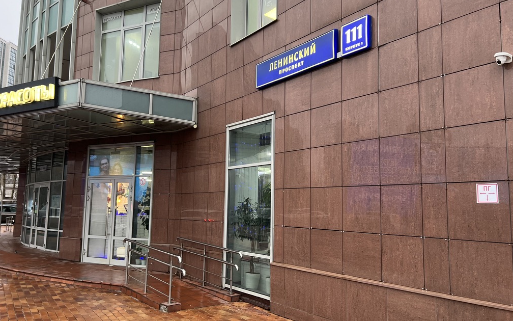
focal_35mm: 28
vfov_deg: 44.5
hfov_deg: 66.5
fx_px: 391
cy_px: 166
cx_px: 260
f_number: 1.5
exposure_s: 1/60
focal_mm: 5.7
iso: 160
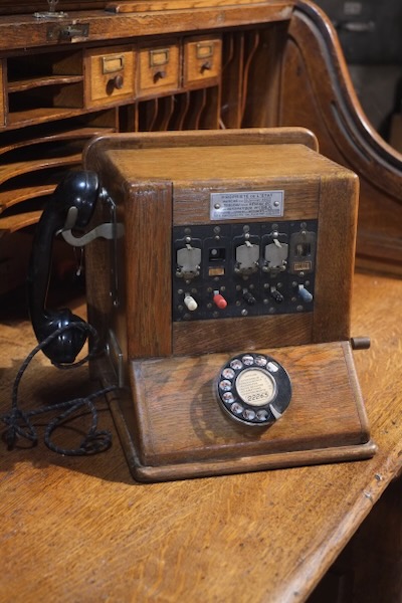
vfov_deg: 37.5
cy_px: 302
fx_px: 888
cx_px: 201
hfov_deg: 25.5
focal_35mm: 53
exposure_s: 1/125
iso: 3200
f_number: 3.6
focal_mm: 35
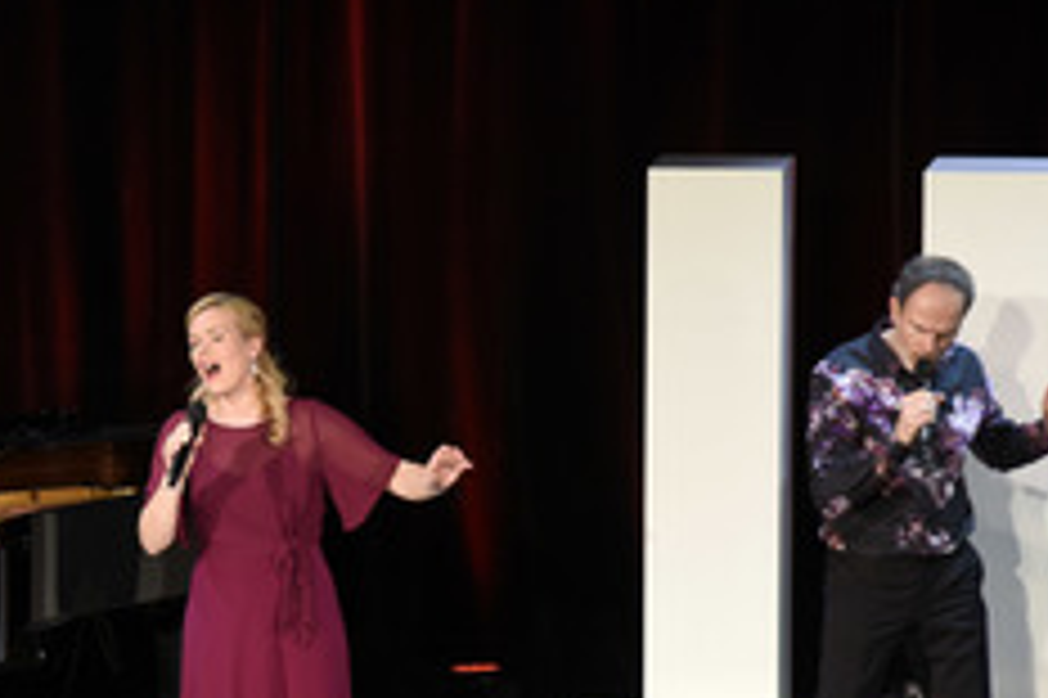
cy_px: 432
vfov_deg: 5.9
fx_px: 6749
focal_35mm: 232
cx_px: 227
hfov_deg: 8.9
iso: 1000
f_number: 6.3
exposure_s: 1/60
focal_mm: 120
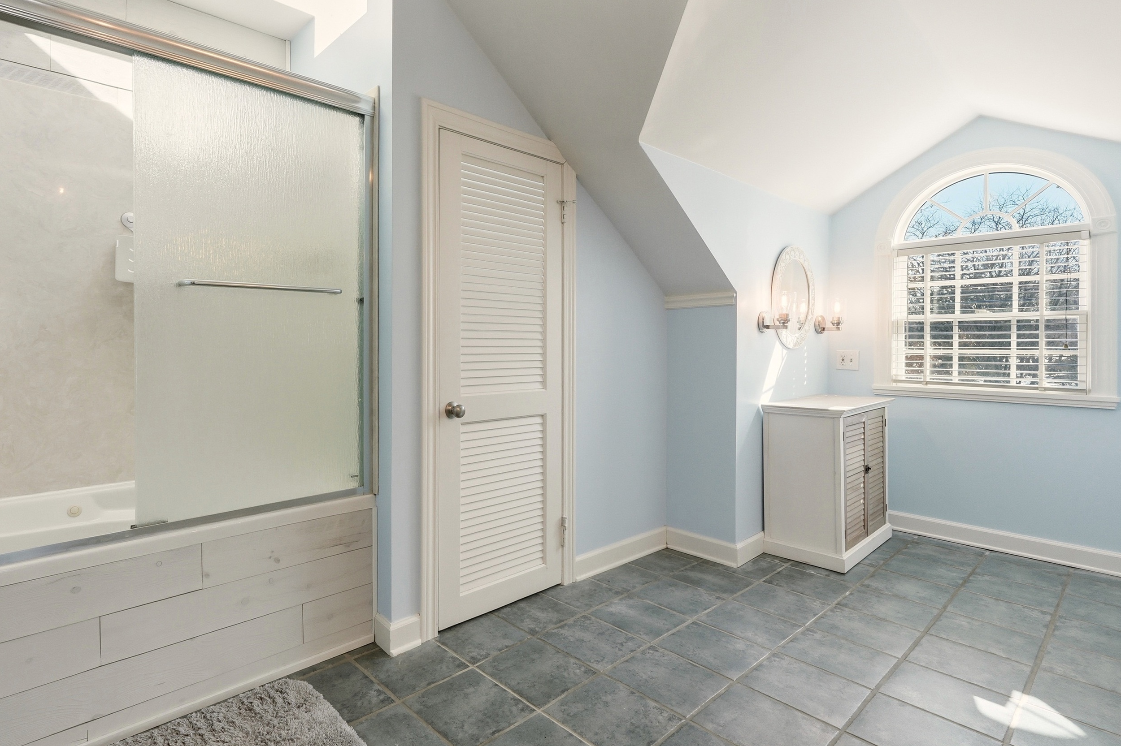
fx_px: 560
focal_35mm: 18
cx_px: 459
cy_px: 337
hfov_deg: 89.1
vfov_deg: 67.2
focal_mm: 10
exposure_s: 1/1250
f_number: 9
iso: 400
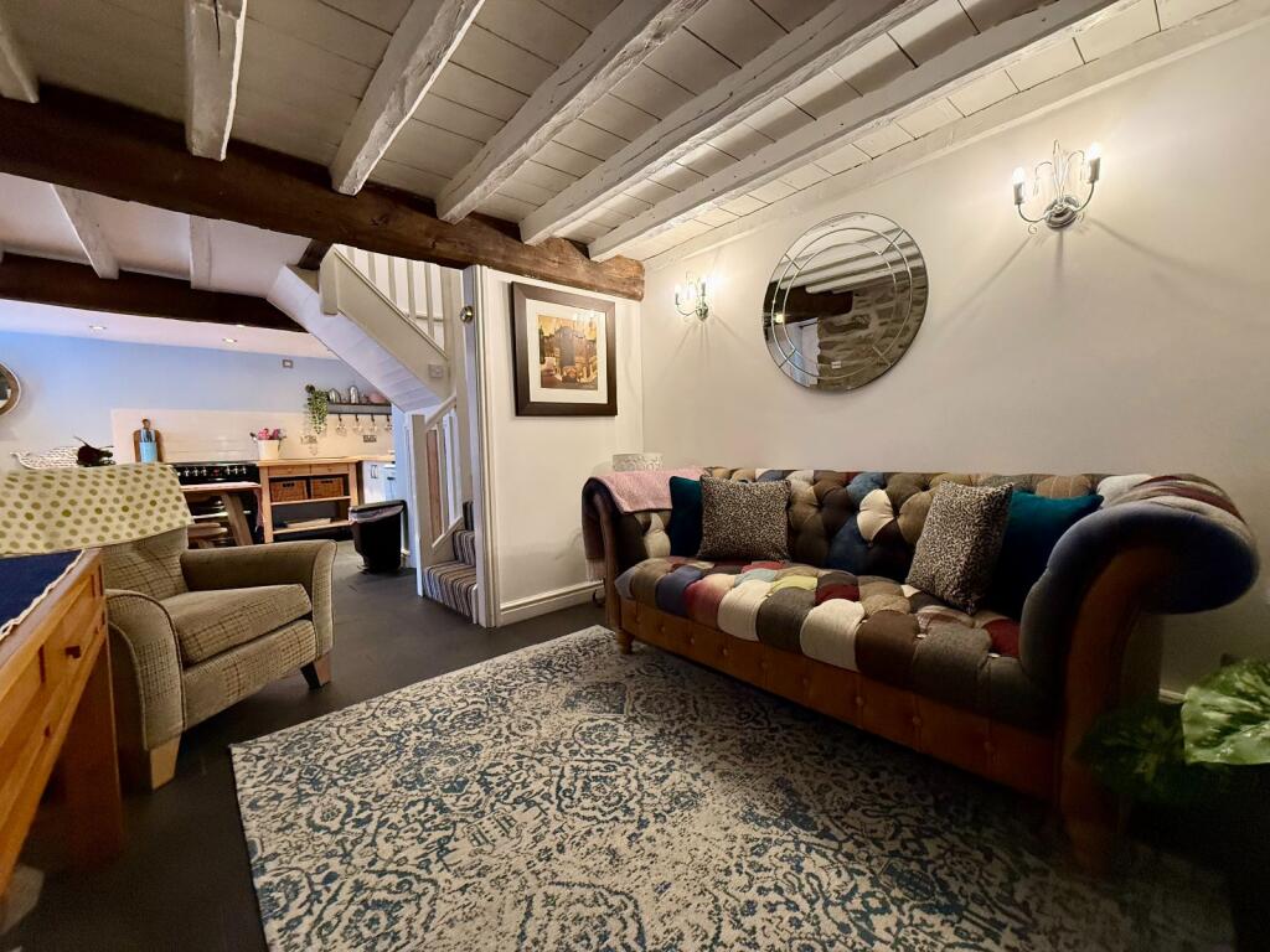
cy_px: 476
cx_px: 635
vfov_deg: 85.7
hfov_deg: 102.1
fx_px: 514
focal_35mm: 14
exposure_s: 1/50
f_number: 2.2
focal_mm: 2.22
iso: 320
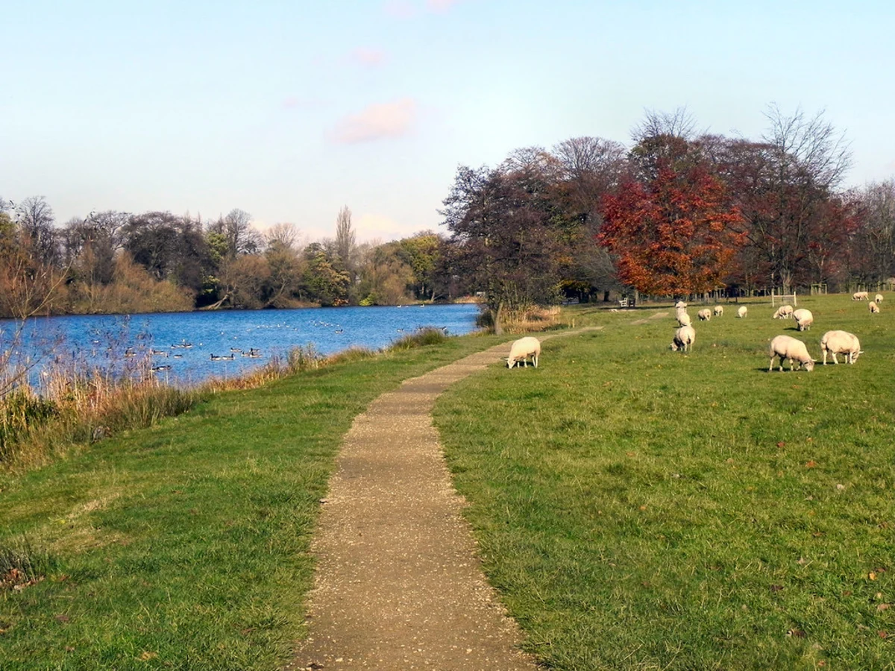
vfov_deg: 19.6
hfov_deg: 26.0
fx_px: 1939
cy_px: 336
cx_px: 448
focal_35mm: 75
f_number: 8
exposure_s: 1/315
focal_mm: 13.4
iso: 160
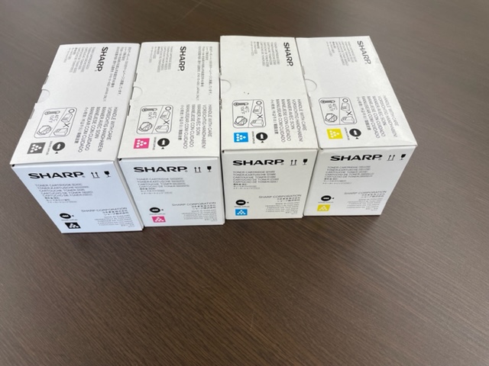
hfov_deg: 67.3
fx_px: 367
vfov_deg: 53.1
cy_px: 183
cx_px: 244
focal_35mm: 26
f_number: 1.6
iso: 40
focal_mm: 4.2
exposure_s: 1/100
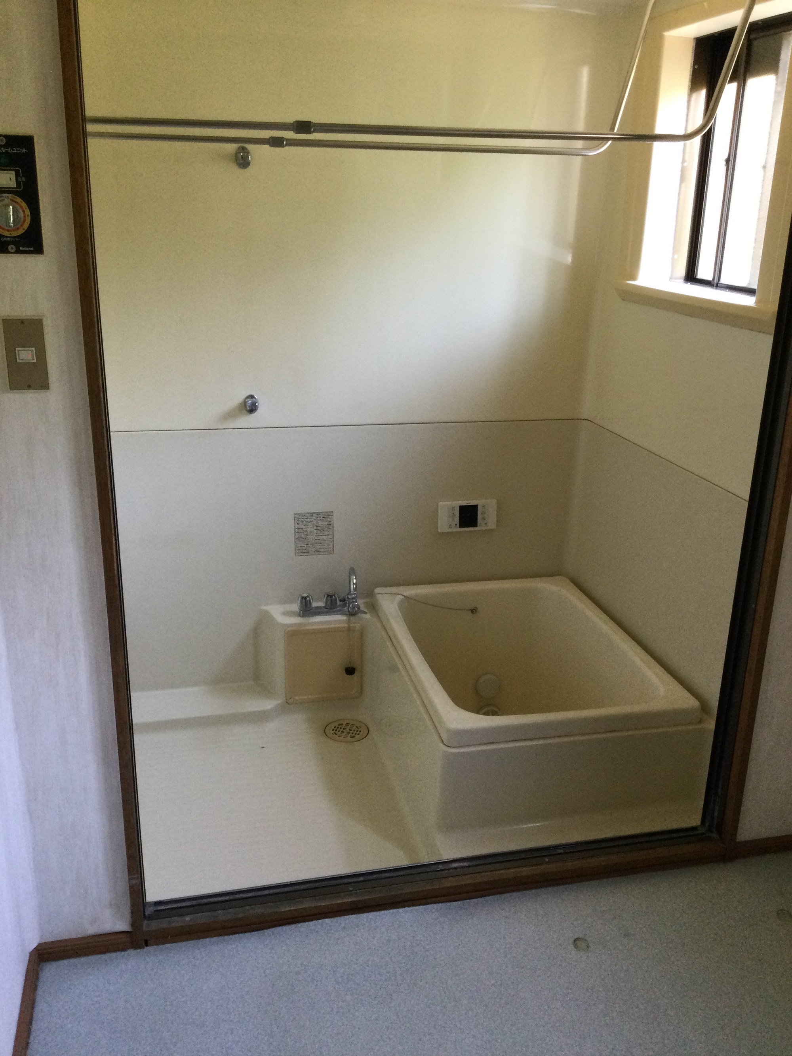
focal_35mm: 31
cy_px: 528
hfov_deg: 45.4
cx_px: 396
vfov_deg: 58.3
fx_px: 946
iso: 125
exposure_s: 1/30
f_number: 2.4
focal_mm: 3.3
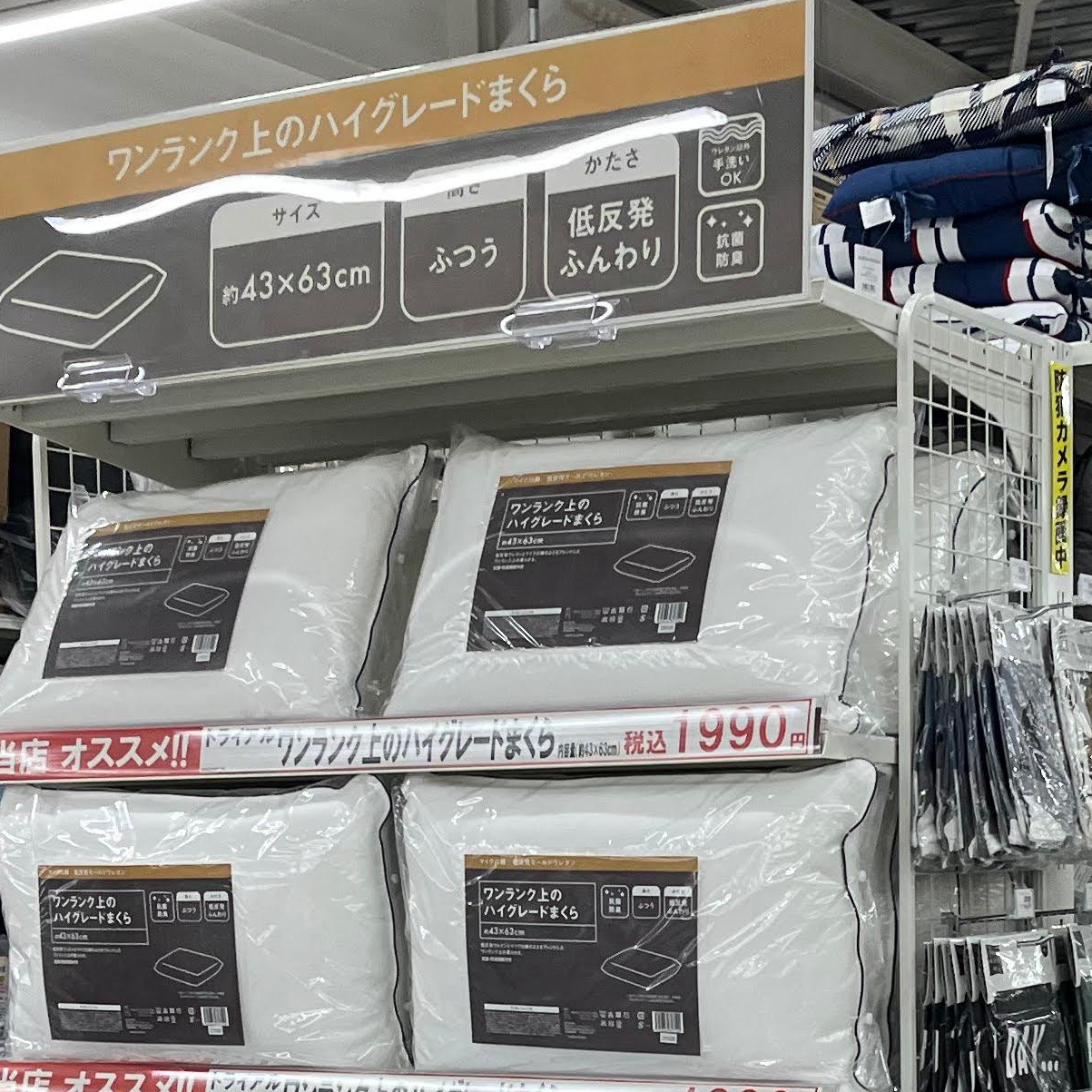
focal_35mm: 77
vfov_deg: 21.7
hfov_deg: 22.3
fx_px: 2748
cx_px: 758
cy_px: 1072
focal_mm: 5.1
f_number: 1.6
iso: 80
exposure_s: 1/111
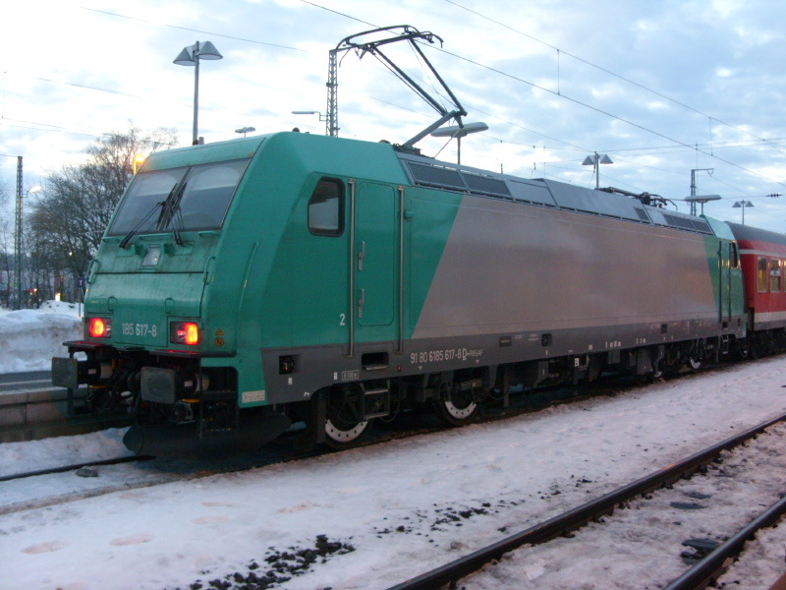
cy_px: 295
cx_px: 393
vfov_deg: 37.7
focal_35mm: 38
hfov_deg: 49.0
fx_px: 863
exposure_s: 1/8
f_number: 2.8
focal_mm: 6.3
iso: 300
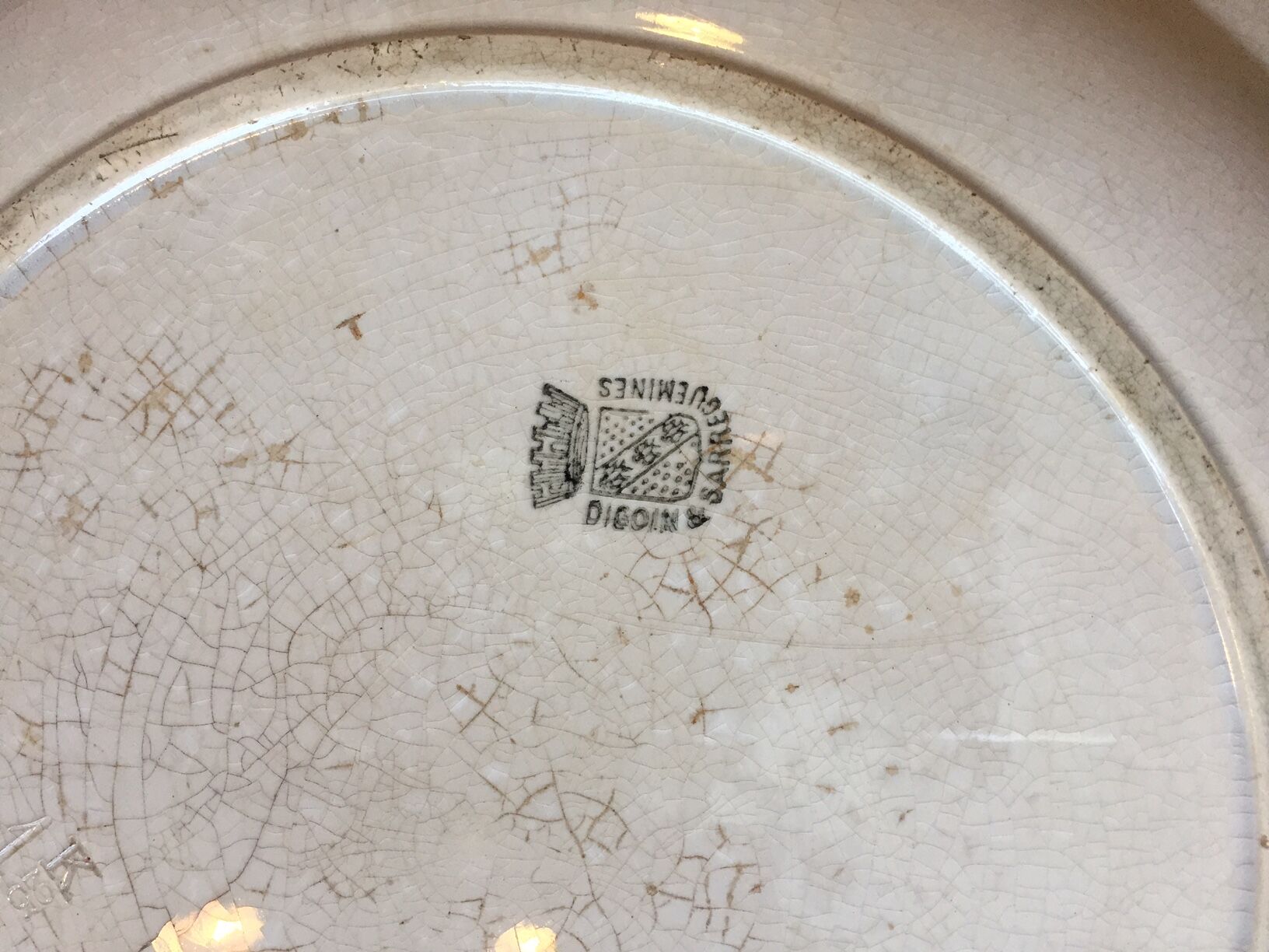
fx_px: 1063
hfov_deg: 61.7
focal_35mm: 29
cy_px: 476
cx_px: 634
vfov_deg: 48.2
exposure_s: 1/33
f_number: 2.2
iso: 64
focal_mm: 4.15
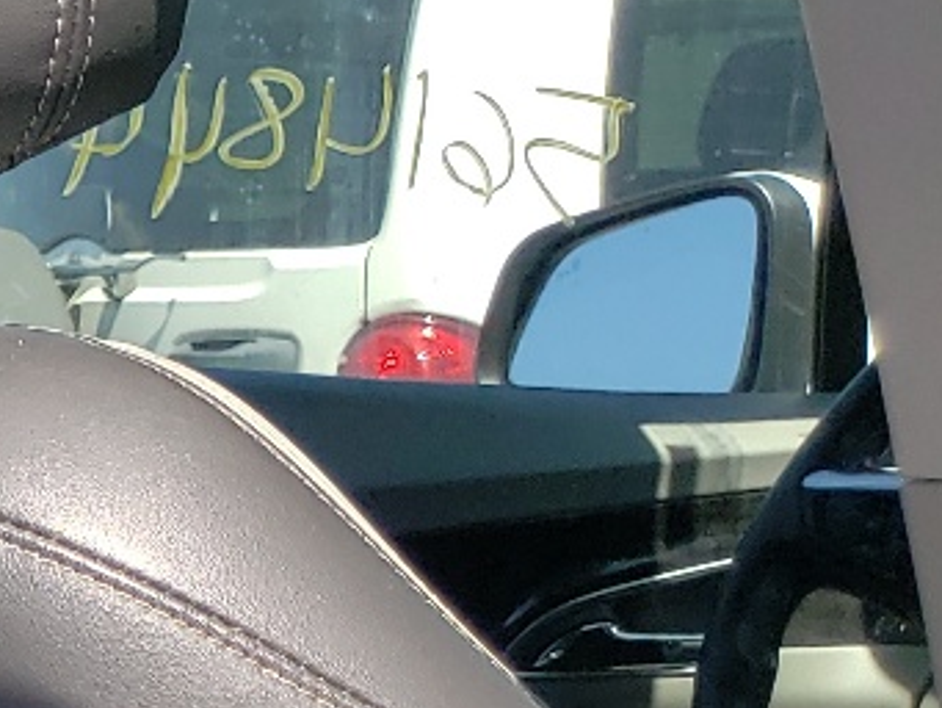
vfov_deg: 11.7
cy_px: 982
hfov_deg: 12.8
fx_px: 3321
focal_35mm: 122
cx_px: -1251
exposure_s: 1/1250
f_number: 1.5
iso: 50
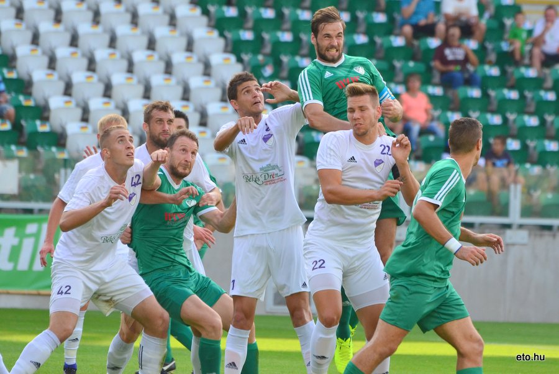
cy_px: 187
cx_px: 280
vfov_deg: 4.2
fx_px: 5129
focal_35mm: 330
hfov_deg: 6.2
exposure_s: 1/1000
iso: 640
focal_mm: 220
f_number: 5.3
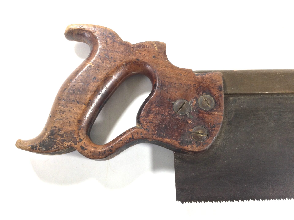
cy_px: 110
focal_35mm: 31
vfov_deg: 45.4
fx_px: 263
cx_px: 147
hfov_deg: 58.4
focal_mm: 3.3
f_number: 2.4
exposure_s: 1/50
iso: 32
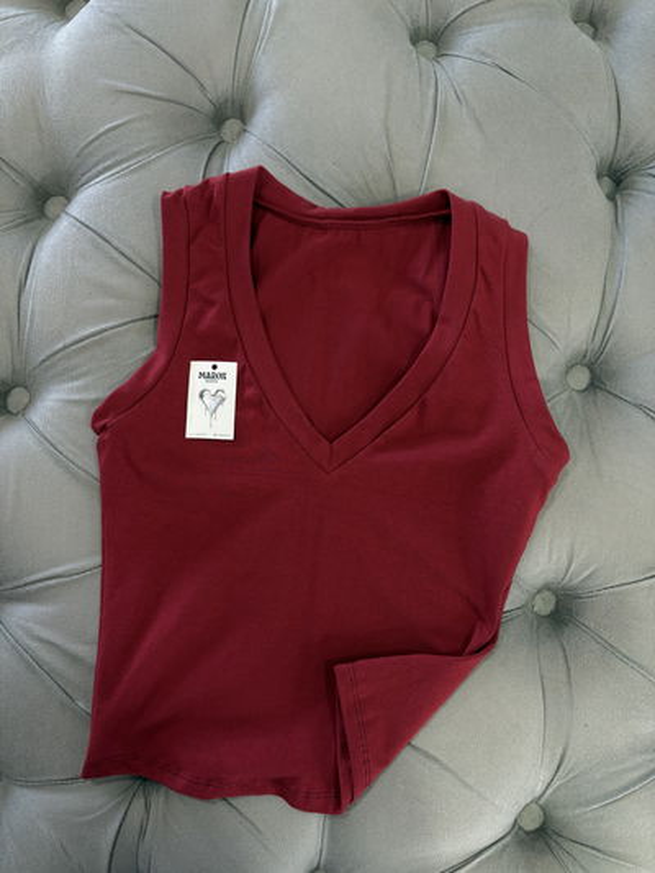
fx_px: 656
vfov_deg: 67.3
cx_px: 328
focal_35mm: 26
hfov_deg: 53.1
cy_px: 436
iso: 125
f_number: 1.6
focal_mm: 5.96
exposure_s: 1/50
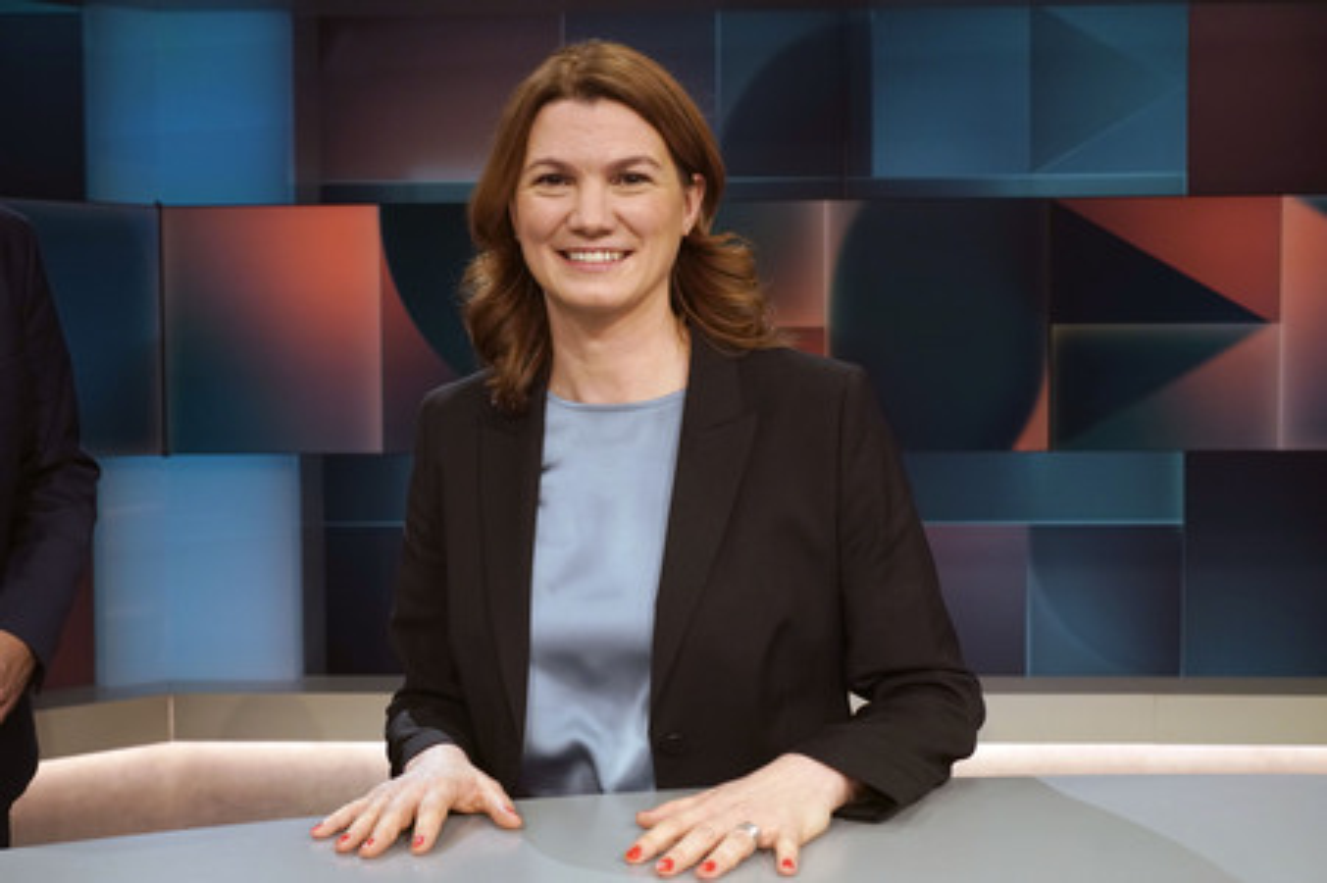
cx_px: 664
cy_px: 442
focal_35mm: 39
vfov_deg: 34.2
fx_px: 1436
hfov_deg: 49.6
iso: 2000
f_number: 5.6
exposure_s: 1/200
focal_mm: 39
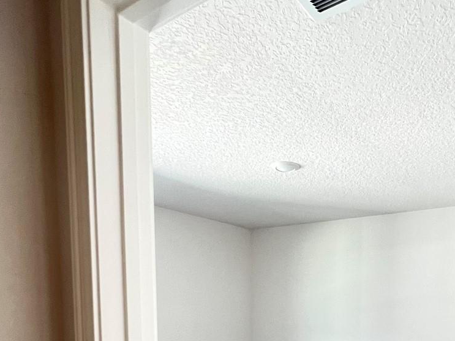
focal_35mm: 28
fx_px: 368
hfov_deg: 61.2
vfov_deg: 43.1
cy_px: 337
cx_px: 320
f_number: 1.8
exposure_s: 1/60
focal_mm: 1.57
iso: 320
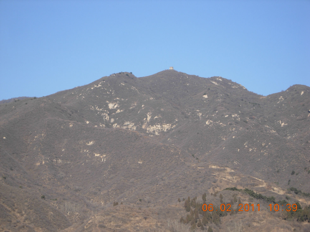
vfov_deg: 11.8
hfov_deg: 15.6
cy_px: 116
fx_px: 1128
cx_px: 155
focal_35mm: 126
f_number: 5.8
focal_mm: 26.3
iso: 50
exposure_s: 1/352
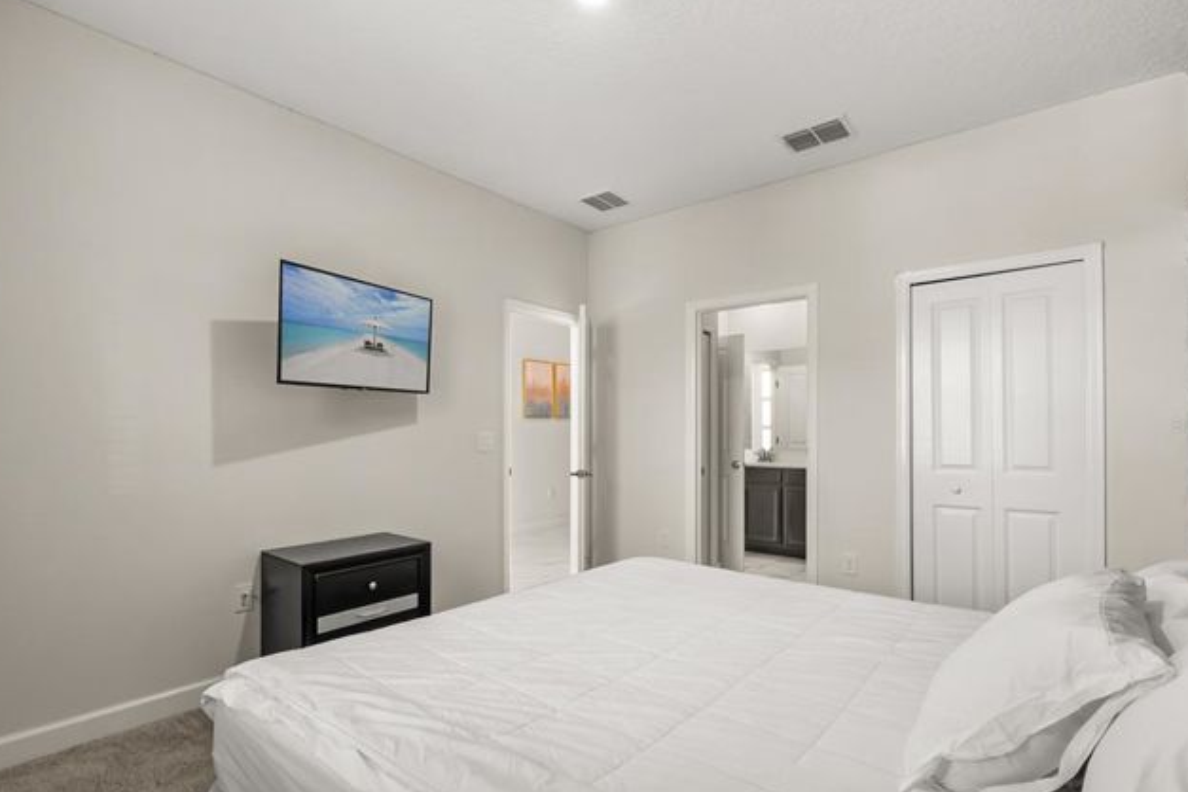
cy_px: 424
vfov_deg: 67.3
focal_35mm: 18
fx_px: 594
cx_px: 579
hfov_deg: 90.0
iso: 1600
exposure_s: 1/10
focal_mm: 16
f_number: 7.1
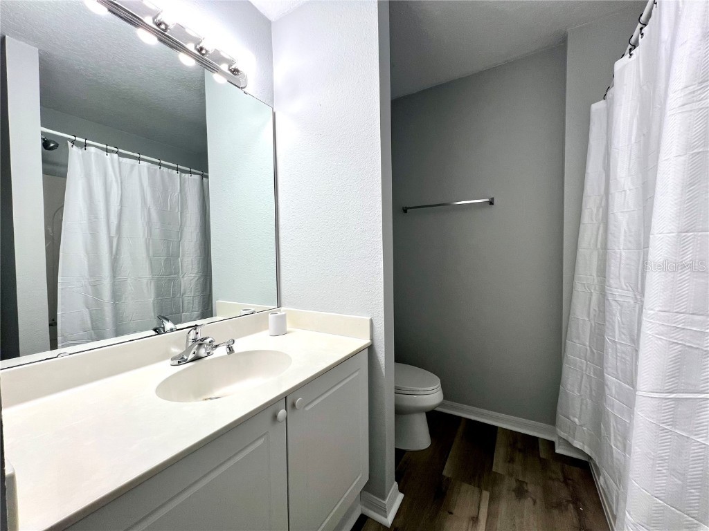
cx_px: 354
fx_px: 266
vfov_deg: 89.9
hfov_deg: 106.2
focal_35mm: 13
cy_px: 266
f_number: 1.8
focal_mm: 1.57
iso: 50
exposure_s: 1/120
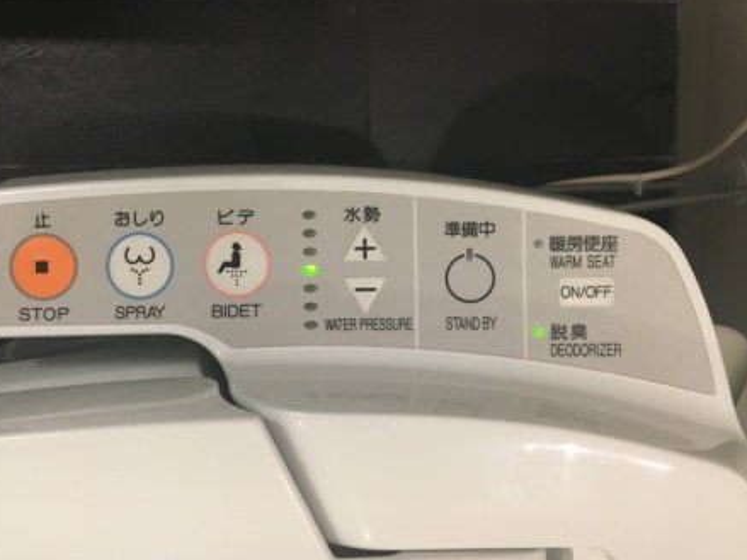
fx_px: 734
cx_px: 372
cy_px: 264
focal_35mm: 34
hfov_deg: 54.0
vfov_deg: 41.8
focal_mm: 4.15
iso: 80
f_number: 2.2
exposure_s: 1/30
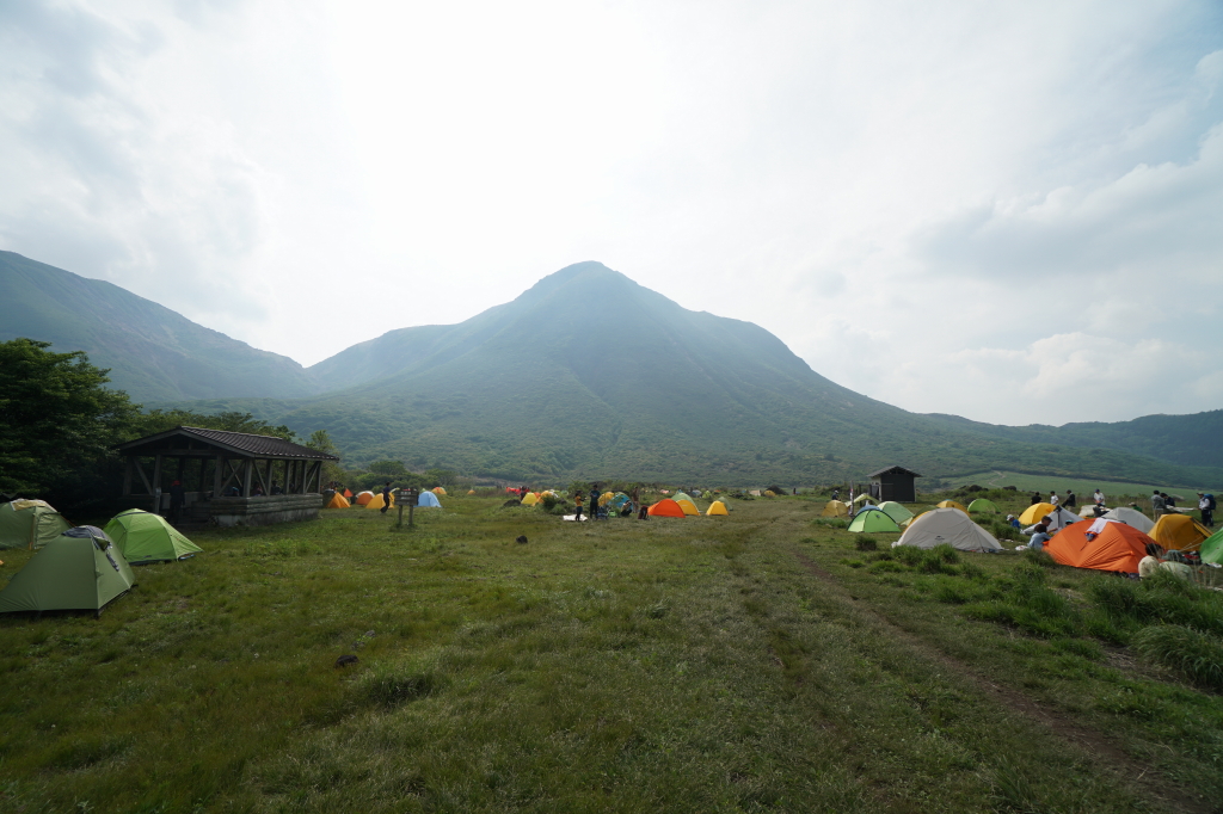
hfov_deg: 100.4
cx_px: 612
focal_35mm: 15
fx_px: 509
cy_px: 407
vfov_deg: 77.3
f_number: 8
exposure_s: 1/320
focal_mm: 10
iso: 100
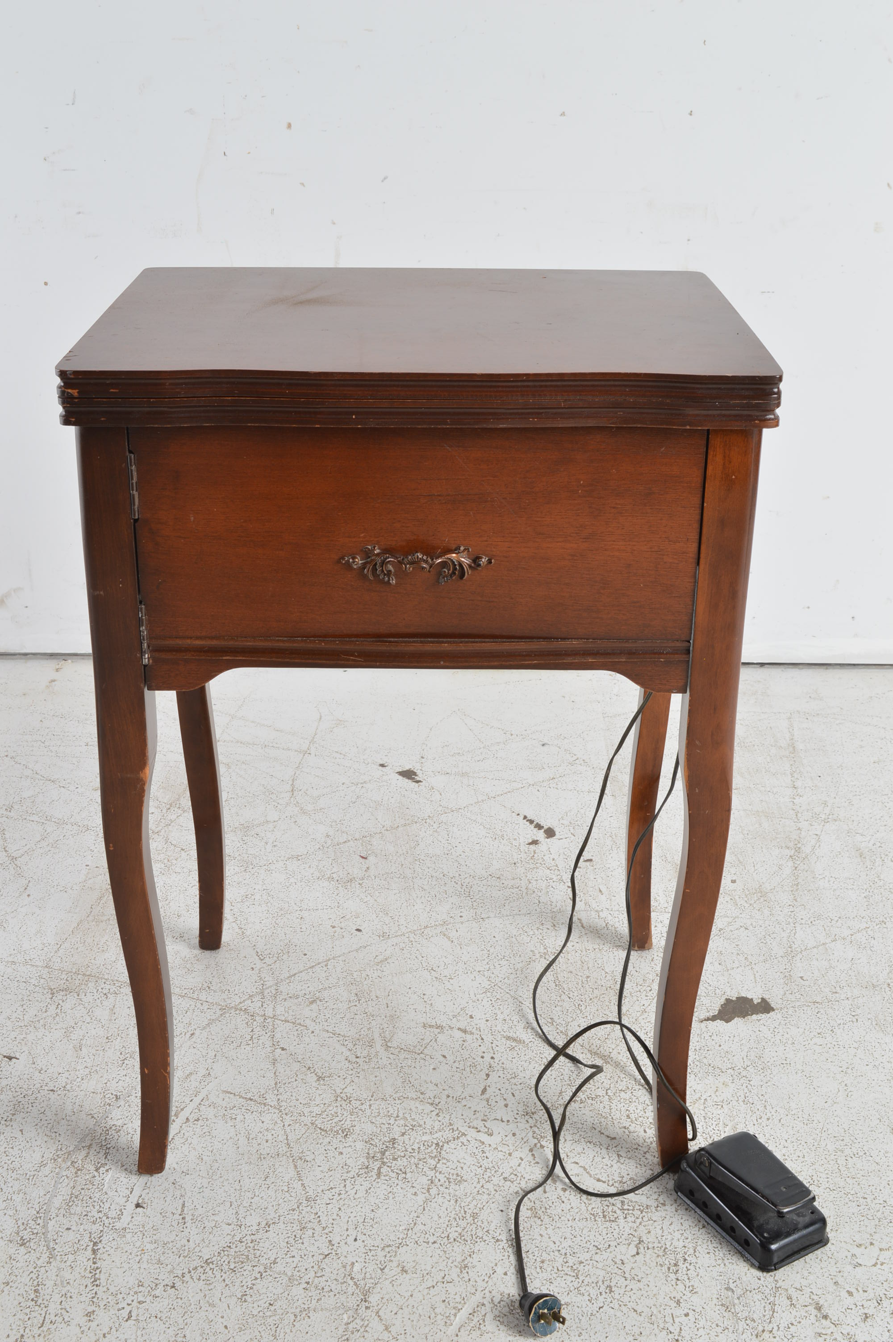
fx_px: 1621
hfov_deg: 30.8
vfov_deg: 45.0
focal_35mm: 44
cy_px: 671
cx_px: 446
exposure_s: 1/80
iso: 100
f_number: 11
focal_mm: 29
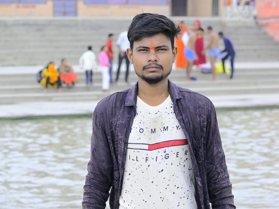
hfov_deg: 12.1
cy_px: 104
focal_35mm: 163
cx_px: 150
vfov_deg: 9.1
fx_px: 1314
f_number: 7.1
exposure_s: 1/400
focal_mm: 100
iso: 320
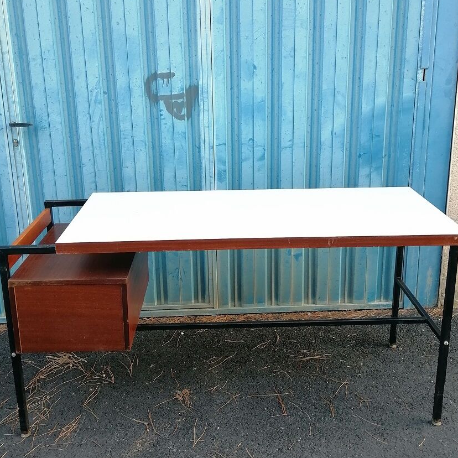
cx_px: 233
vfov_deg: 44.7
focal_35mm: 37
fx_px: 554
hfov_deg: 44.9
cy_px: 184
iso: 80
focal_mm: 5.4
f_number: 1.8
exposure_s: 1/33.3
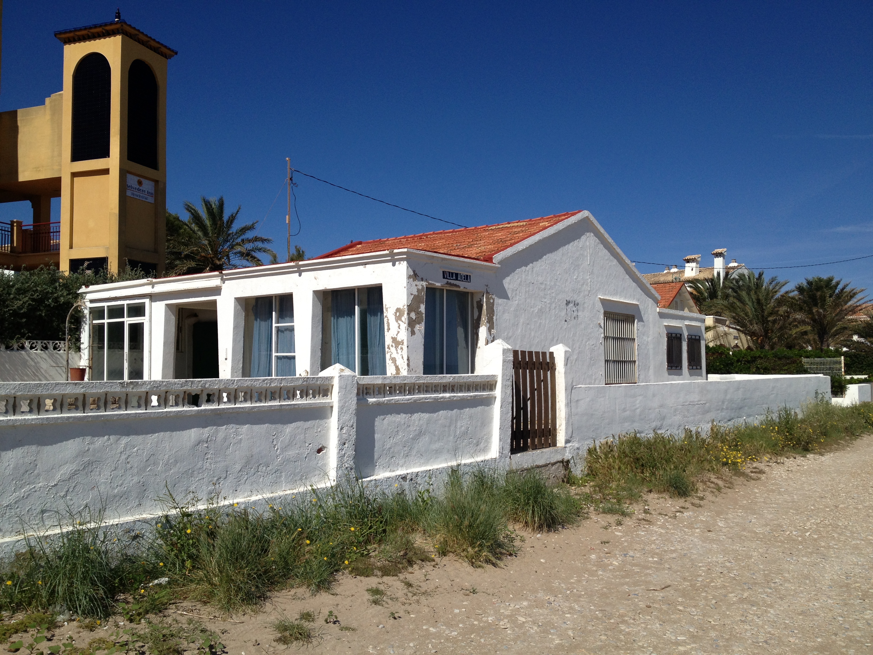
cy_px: 328
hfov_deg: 52.6
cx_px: 436
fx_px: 883
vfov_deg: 40.7
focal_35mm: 35
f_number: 2.4
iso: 50
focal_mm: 4.28
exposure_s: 1/3067
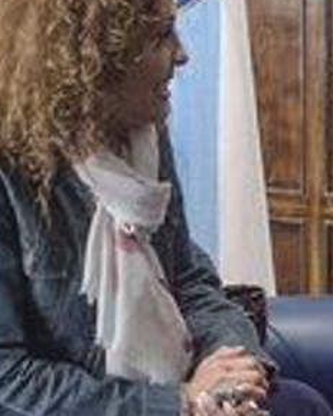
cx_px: 565
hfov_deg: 5.9
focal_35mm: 260
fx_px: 3205
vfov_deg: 7.4
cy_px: 379
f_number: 4
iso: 1600
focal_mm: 50
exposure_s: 1/100
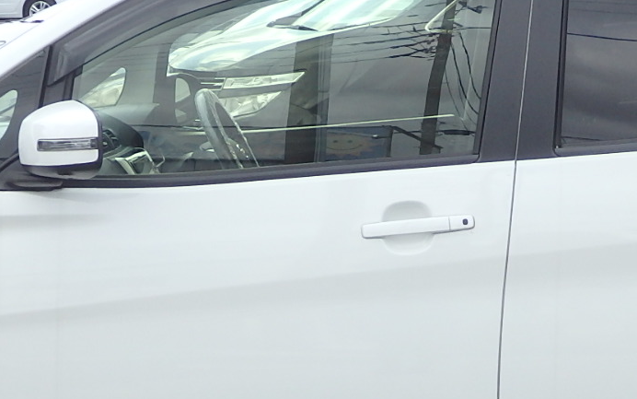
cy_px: 250
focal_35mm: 97
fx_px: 1684
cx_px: 365
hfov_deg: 21.4
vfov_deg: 13.5
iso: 125
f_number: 9.7
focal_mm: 6
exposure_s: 1/640
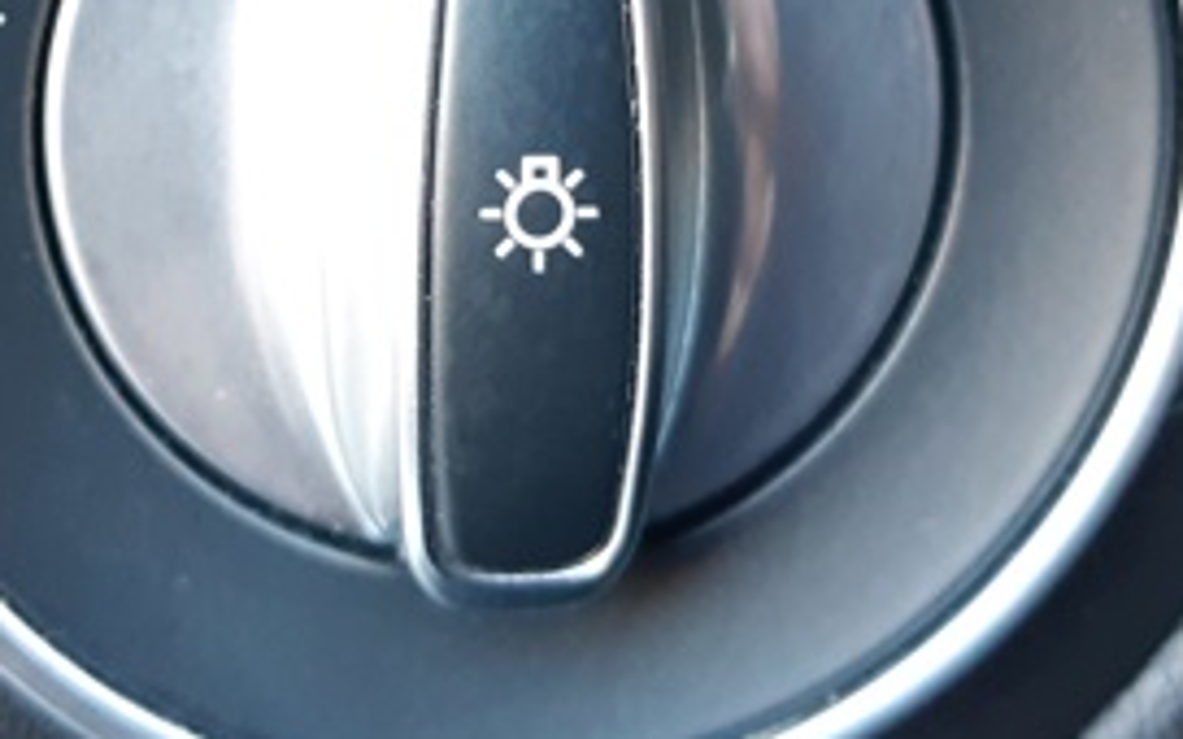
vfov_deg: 15.8
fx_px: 2611
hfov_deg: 25.4
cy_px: 9
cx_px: 444
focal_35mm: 81
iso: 200
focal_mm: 3.92
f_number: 1.7
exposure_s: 1/50
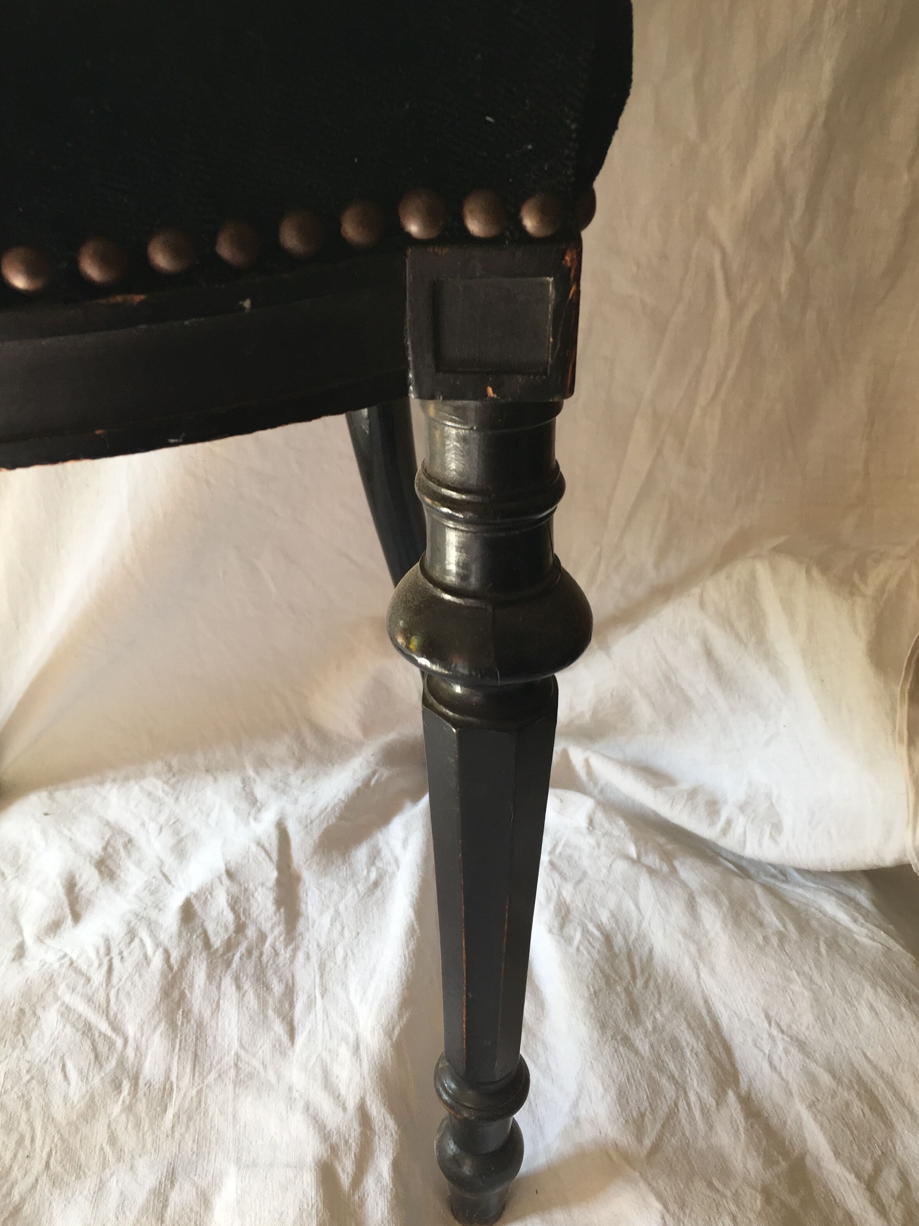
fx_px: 1062
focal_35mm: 30
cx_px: 460
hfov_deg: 46.8
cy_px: 616
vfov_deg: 60.0
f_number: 2.2
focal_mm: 4.15
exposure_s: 1/33
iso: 50
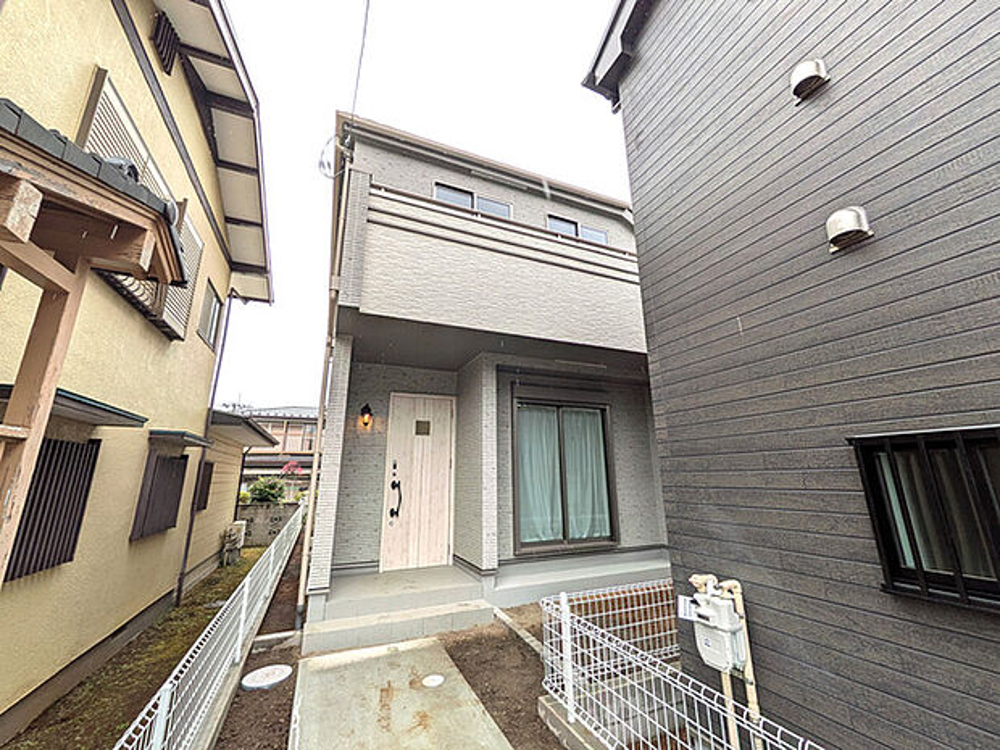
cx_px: 500
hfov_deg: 102.1
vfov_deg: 85.7
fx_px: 404
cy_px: 375
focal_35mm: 14
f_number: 2.2
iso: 50
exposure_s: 1/532
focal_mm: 1.83
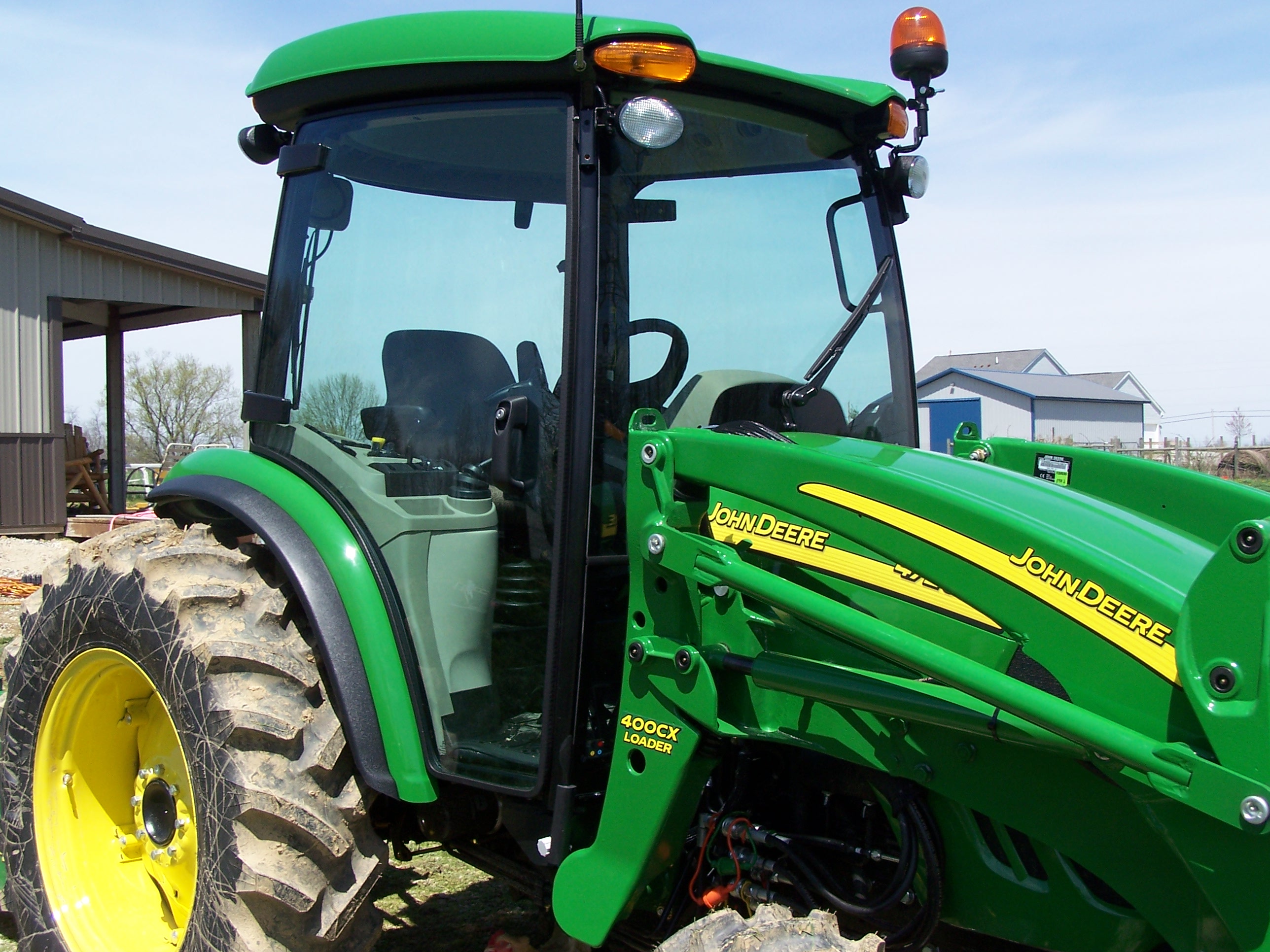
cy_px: 476
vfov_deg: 33.6
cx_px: 635
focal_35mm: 43
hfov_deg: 43.9
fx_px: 1578
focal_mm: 7.1
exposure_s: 1/750
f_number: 4
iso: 80
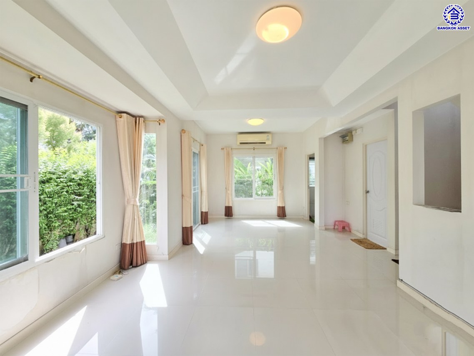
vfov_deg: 89.9
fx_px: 178
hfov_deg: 106.2
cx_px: 237
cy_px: 178
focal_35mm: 13
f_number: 2.2
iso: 50
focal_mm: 2.2
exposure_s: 1/939
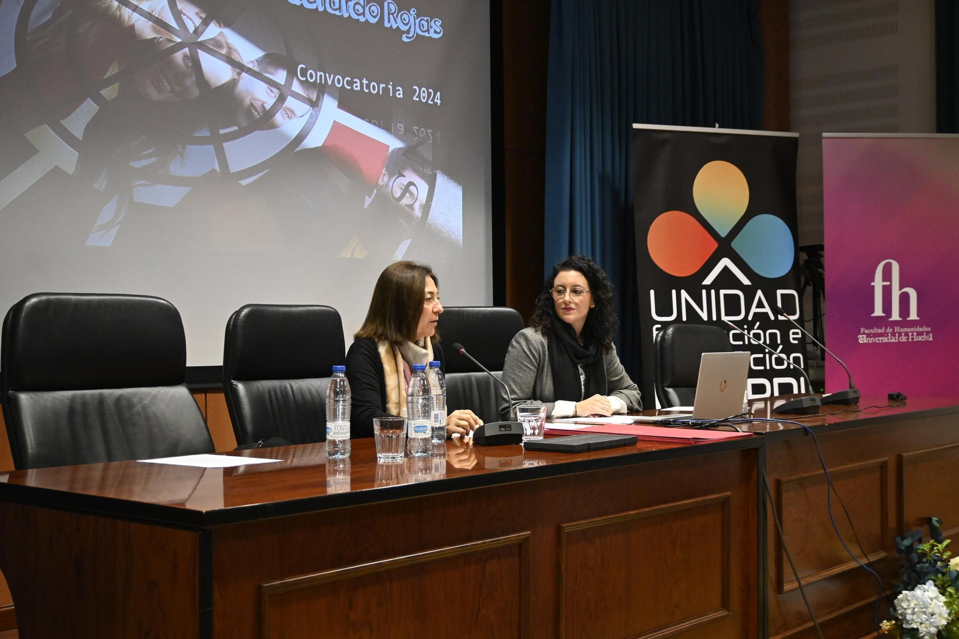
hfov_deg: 43.6
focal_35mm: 45
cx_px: 480
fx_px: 1198
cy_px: 320
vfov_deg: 29.9
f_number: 5
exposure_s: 1/100
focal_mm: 30
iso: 4000
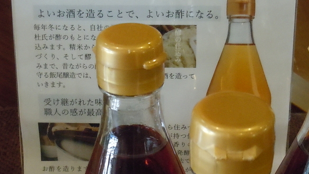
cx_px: 166
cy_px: 103
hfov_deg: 28.6
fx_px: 606
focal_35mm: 74
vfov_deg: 16.3
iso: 800
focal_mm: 5.9
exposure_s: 1/30
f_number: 4
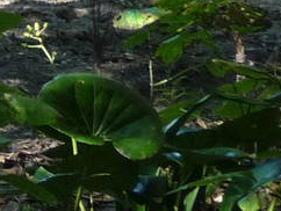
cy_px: -243
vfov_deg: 5.1
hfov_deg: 6.4
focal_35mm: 284
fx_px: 2308
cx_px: -547
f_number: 4
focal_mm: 7.1
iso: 160
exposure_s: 1/30
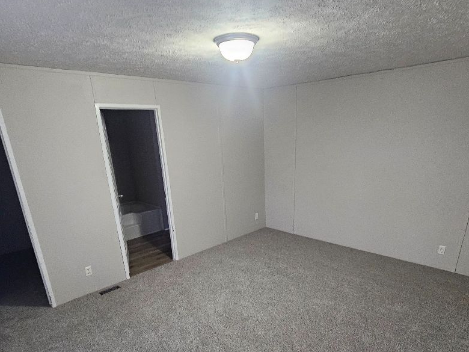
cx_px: 235
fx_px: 271
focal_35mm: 20
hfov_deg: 81.7
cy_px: 235
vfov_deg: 64.2
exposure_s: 1/60
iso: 400
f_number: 2.2
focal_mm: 2.2
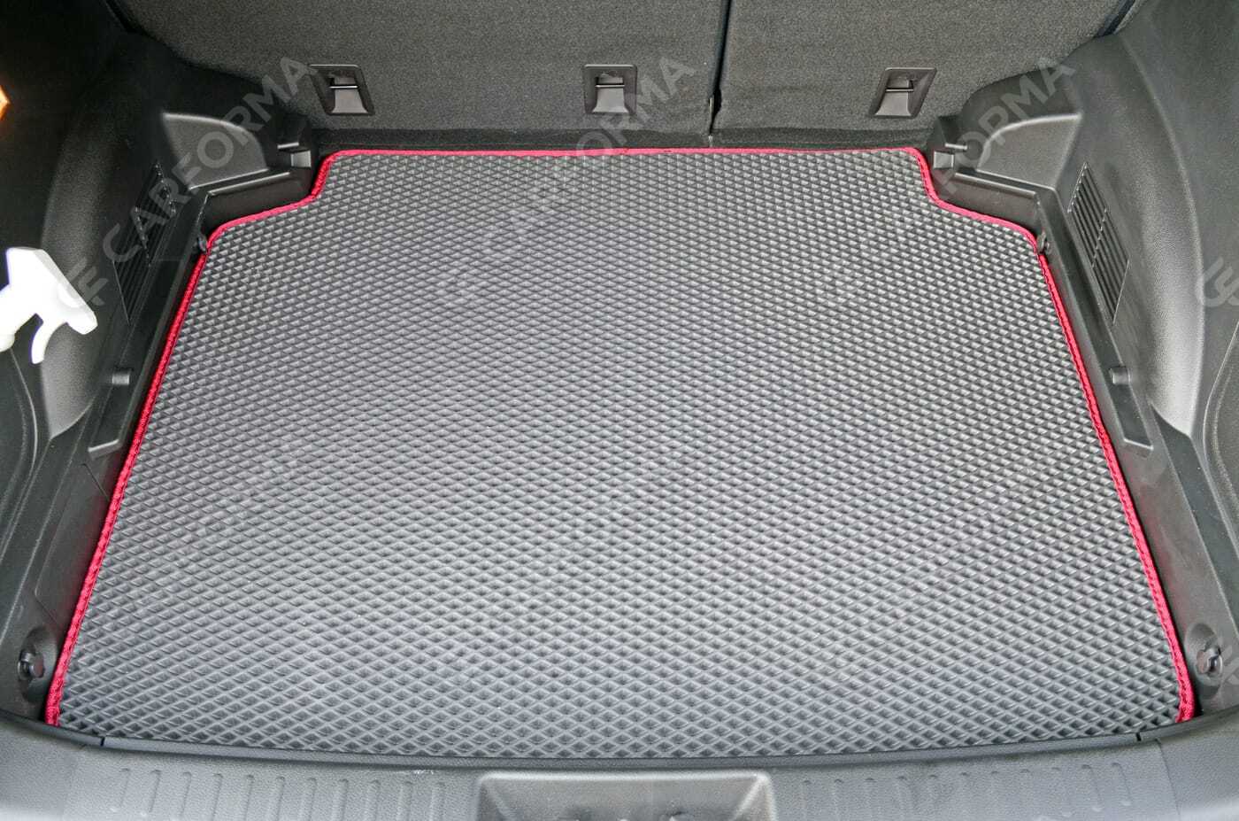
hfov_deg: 57.3
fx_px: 1133
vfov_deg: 39.8
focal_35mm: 33
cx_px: 620
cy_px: 410
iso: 400
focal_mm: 22
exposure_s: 1/15
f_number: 8
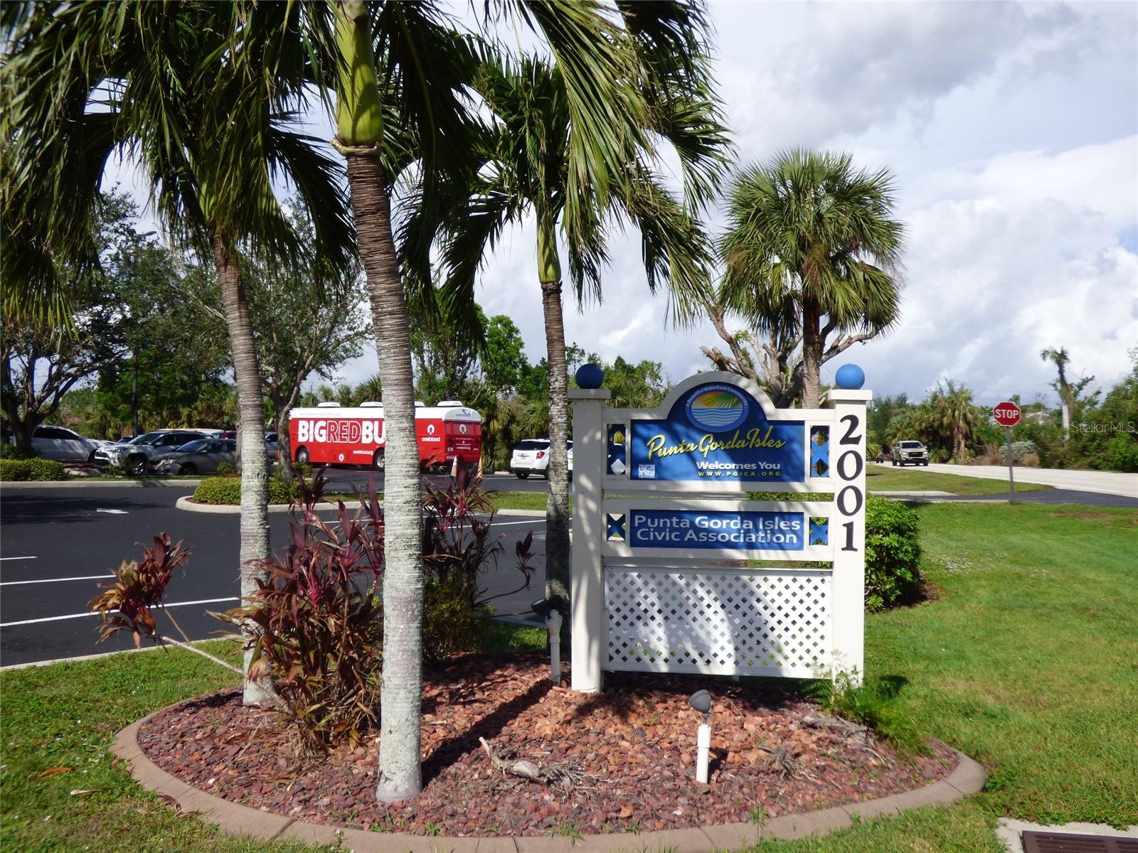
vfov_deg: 39.7
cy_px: 426
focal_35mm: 36
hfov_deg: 51.4
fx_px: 1183
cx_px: 569
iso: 100
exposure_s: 1/1600
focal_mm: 6.47
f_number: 3.5
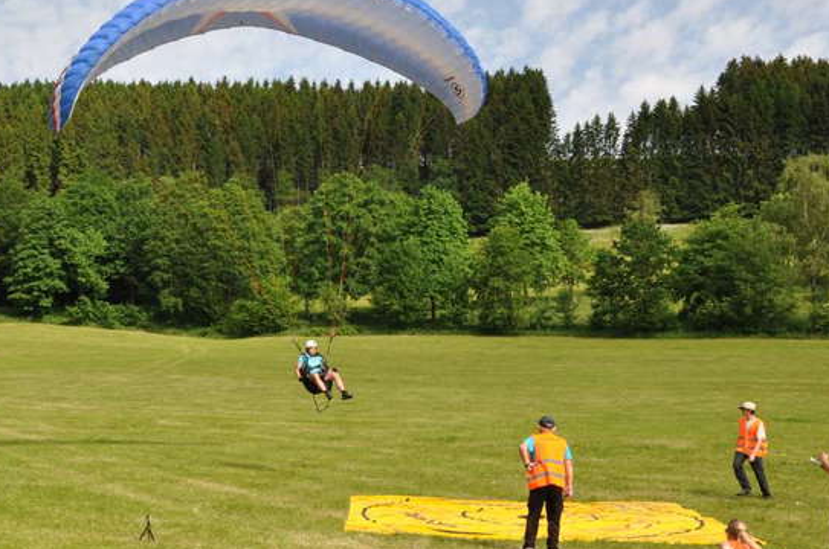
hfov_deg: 36.3
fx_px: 1258
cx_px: 316
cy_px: 360
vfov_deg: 24.5
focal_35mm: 55
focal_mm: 25
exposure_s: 1/320
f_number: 9
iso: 200
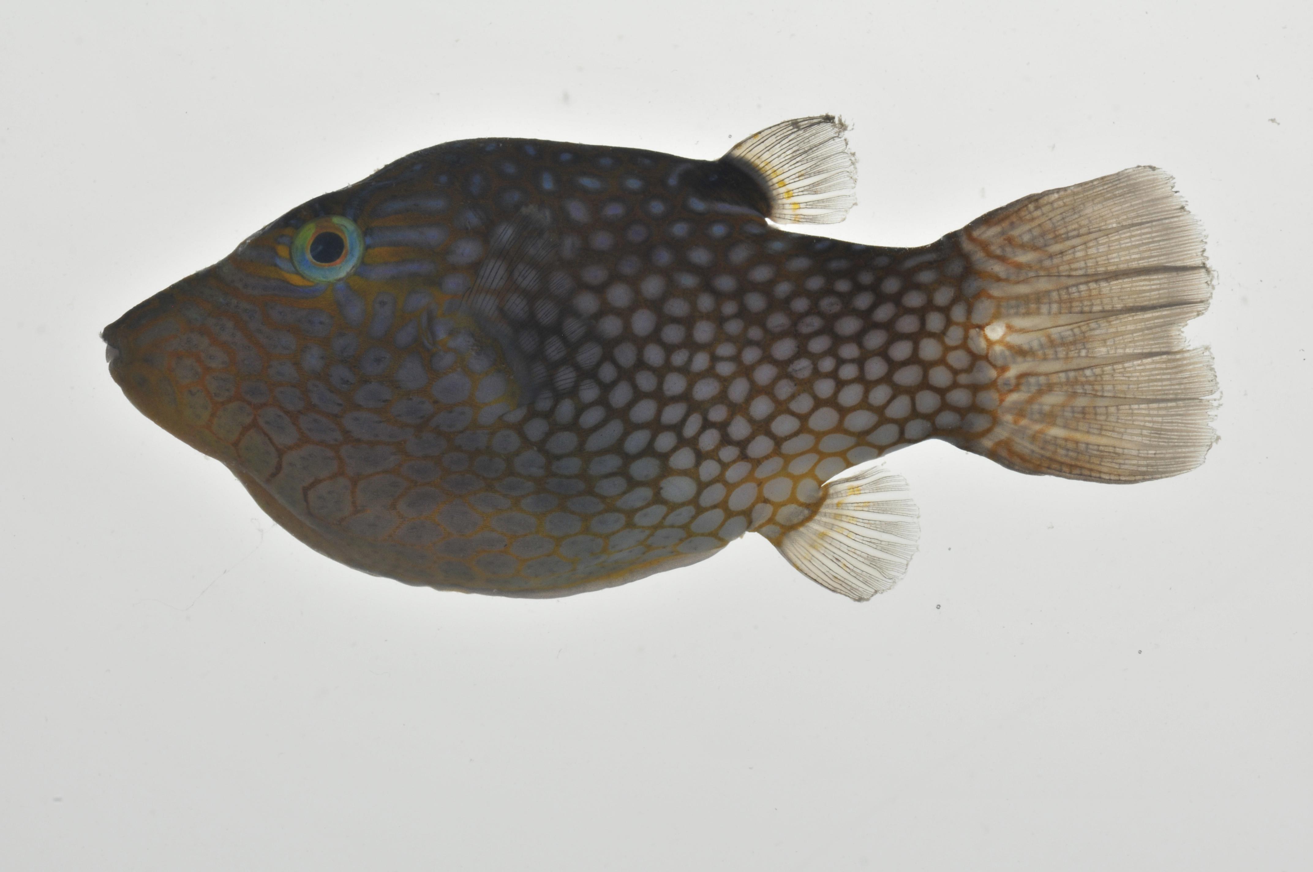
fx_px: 5737
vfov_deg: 8.7
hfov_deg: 13.1
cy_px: 436
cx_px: 656
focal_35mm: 158
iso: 200
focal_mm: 105
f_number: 25
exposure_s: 1/60
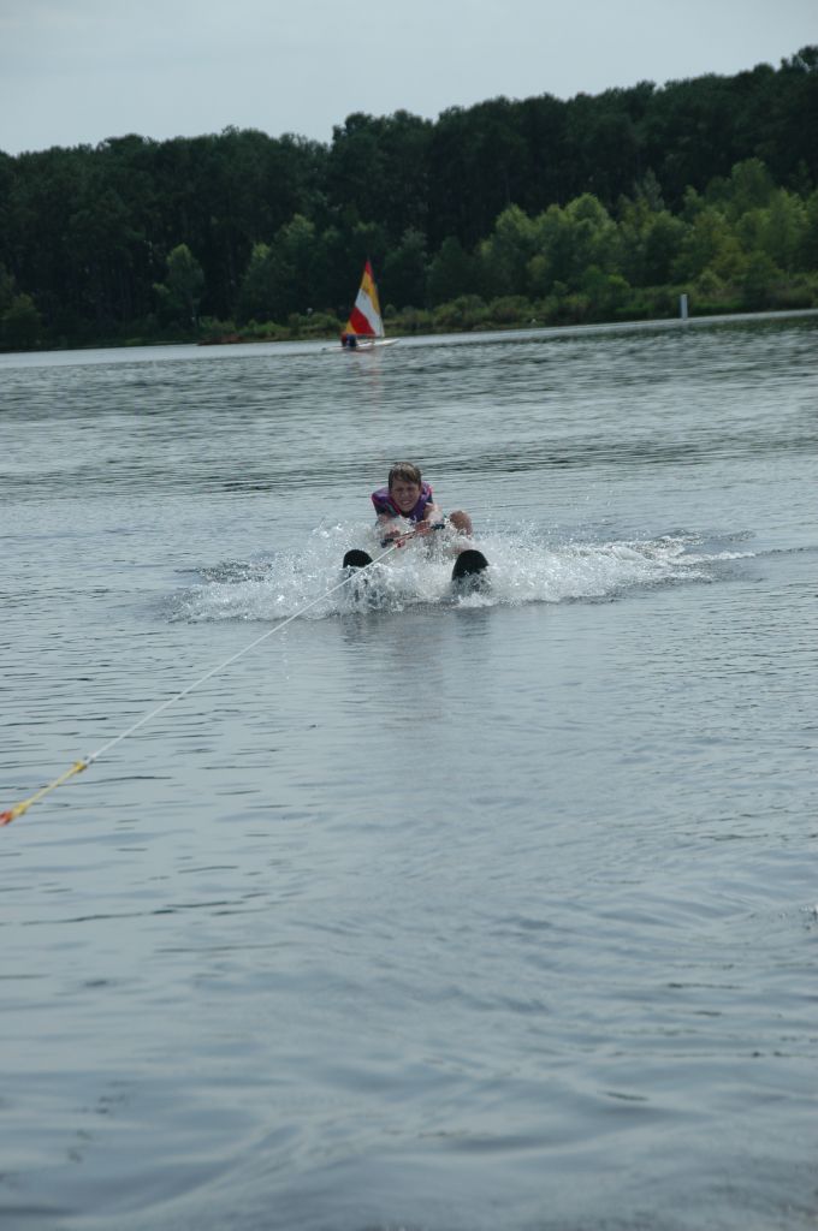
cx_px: 409
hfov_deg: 8.7
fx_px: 5382
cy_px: 616
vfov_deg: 13.1
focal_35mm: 158
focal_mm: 105
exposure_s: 1/800
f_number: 7.1
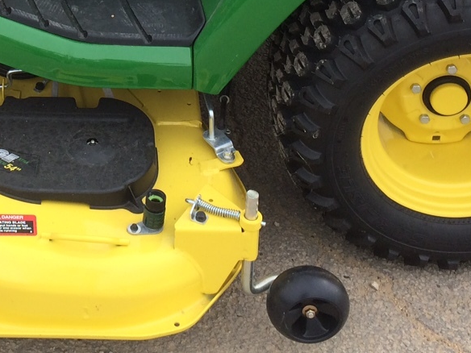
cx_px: 53
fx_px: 1102
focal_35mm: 81
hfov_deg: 23.5
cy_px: -120
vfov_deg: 17.0
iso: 32
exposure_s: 1/805
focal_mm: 4.15
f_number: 2.2
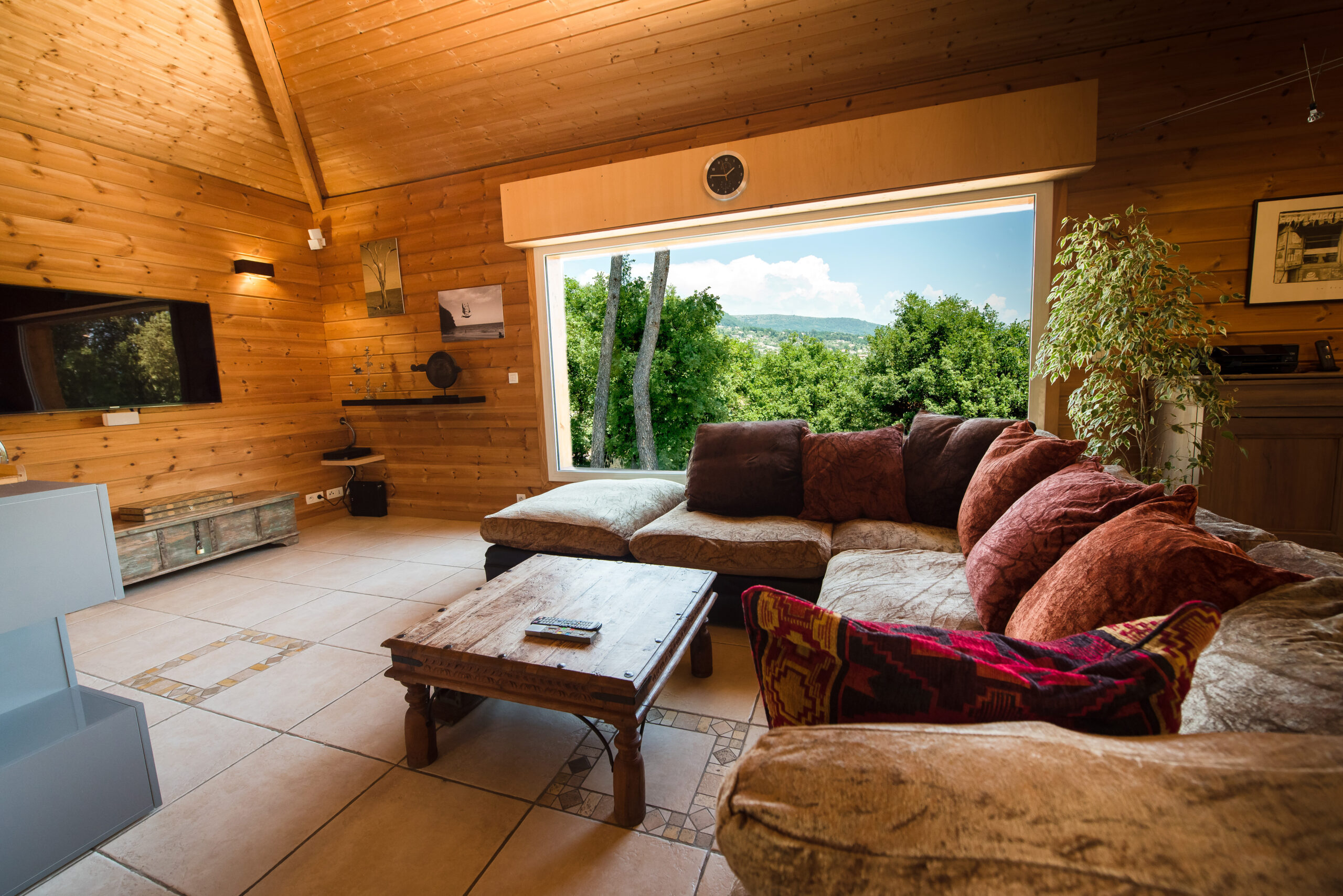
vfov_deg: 81.3
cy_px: 448
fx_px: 522
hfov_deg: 104.2
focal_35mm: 14
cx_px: 672
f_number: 6.3
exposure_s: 1/100
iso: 800
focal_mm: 14
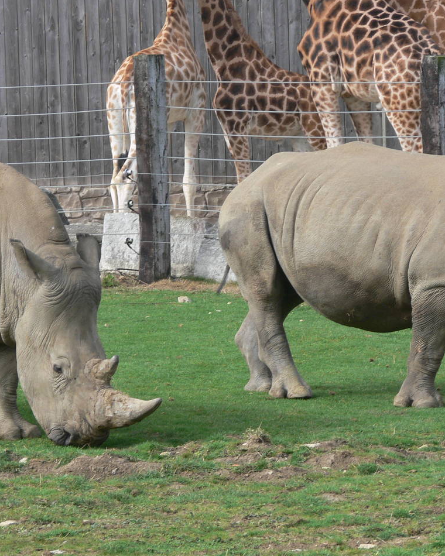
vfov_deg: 6.8
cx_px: 232
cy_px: 298
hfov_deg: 5.4
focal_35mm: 286
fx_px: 4708
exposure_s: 1/200
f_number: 5.6
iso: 80
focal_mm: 36.8
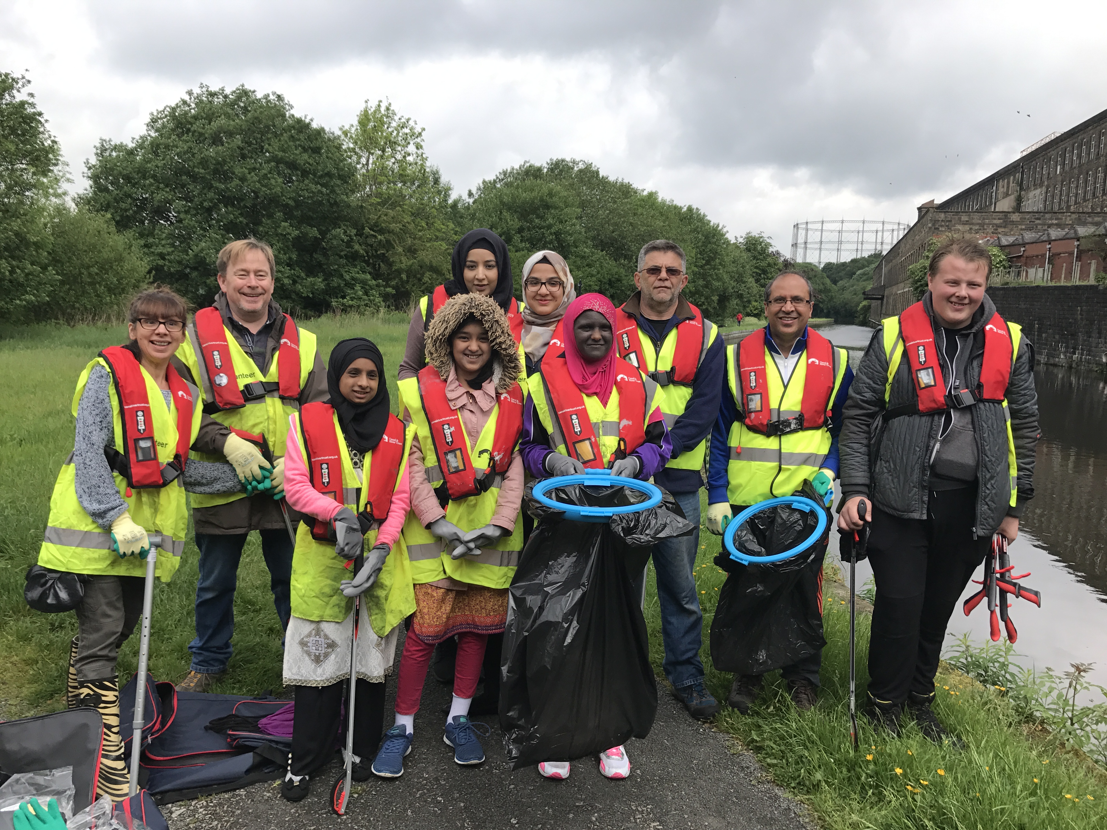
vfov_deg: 49.7
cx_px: 554
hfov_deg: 63.4
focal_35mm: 28
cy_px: 415
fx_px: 895
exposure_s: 1/1350
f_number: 1.8
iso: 20
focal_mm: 3.99
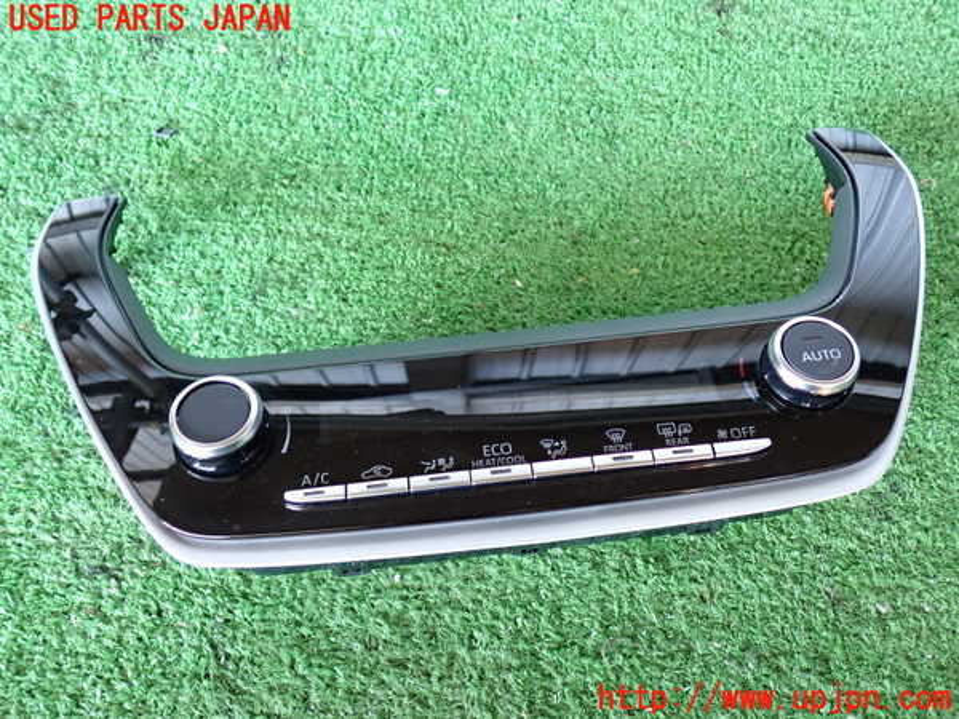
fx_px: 831
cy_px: 360
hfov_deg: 60.0
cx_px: 480
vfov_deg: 46.8
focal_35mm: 30
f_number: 2.3
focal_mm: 5.4
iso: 320
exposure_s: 1/30
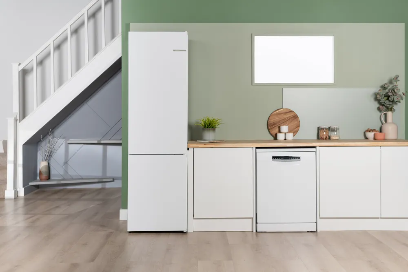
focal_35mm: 52
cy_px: 136
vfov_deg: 26.0
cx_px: 204
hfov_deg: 38.2
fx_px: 589
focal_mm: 52
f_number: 5
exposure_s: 1/100
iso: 64
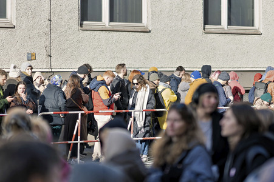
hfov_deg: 16.1
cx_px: 137
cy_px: 91
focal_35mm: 127
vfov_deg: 10.8
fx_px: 966
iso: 100
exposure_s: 1/2500
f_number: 1.4
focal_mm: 85
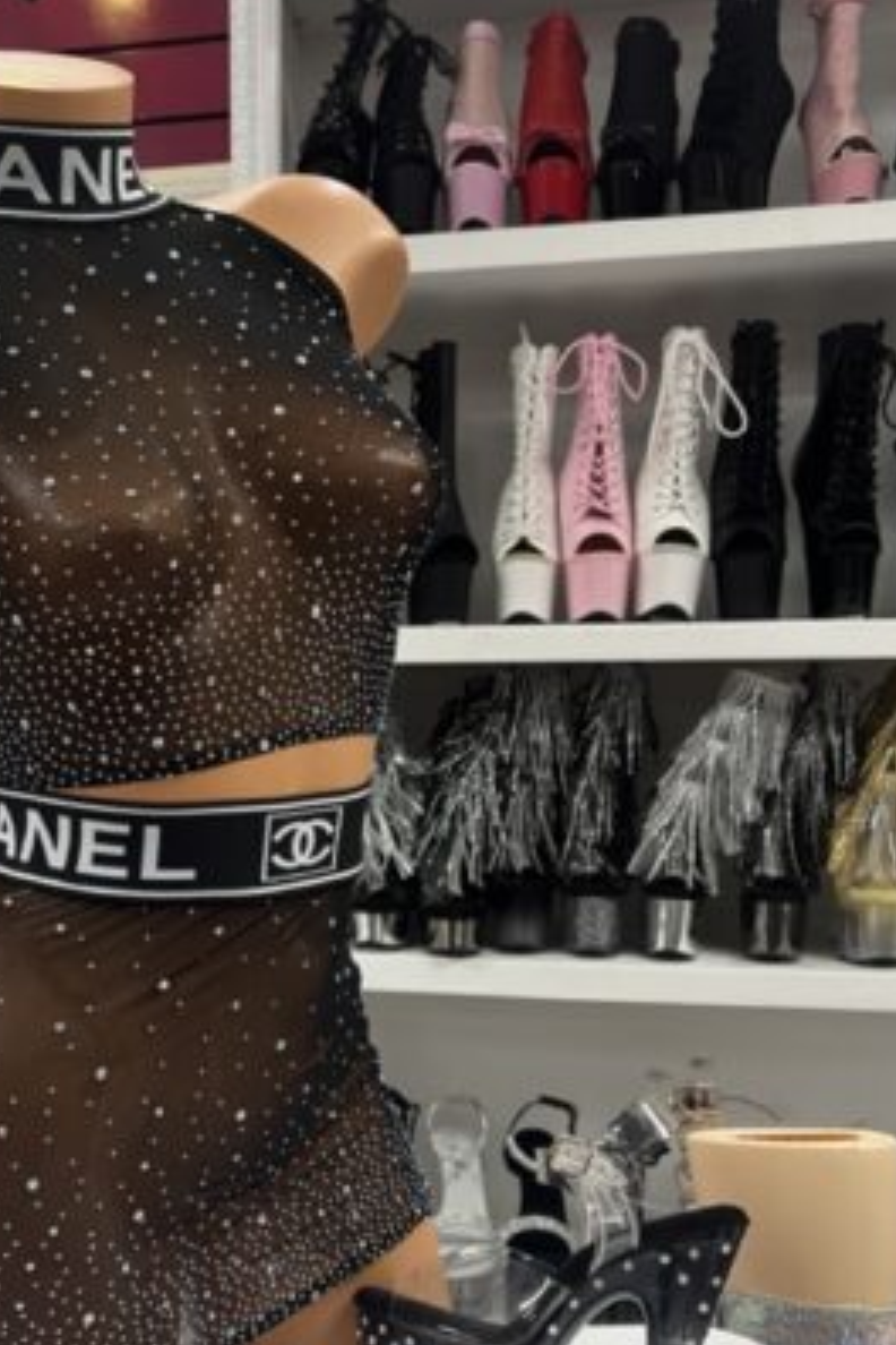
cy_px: 737
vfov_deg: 47.3
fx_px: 1531
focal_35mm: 41
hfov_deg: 31.7
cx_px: 170
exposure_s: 1/60
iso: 125
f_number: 1.5
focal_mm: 5.7
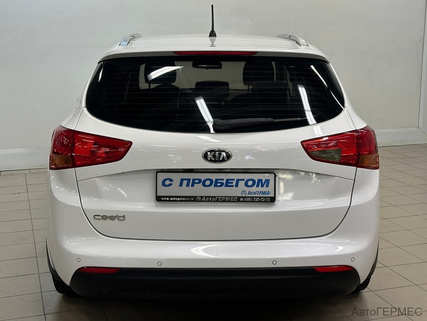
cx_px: 214
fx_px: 592
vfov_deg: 30.3
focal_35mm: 48
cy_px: 160
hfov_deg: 39.7
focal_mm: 6.86
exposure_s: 1/100
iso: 80
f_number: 1.78
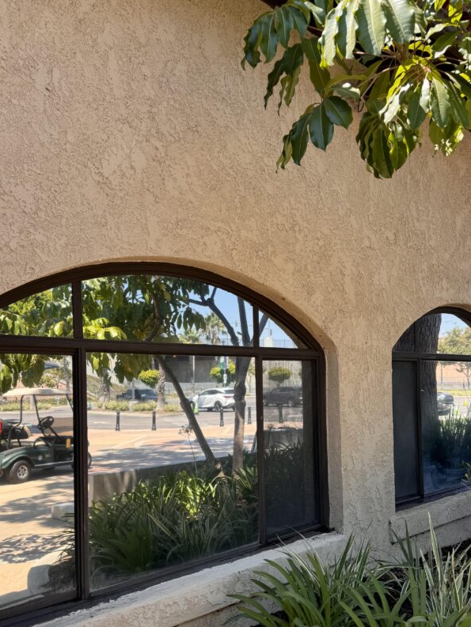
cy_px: 380
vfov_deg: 57.8
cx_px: 242
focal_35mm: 31
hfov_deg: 45.4
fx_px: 562
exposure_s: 1/938
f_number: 1.78
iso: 80
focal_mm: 6.76
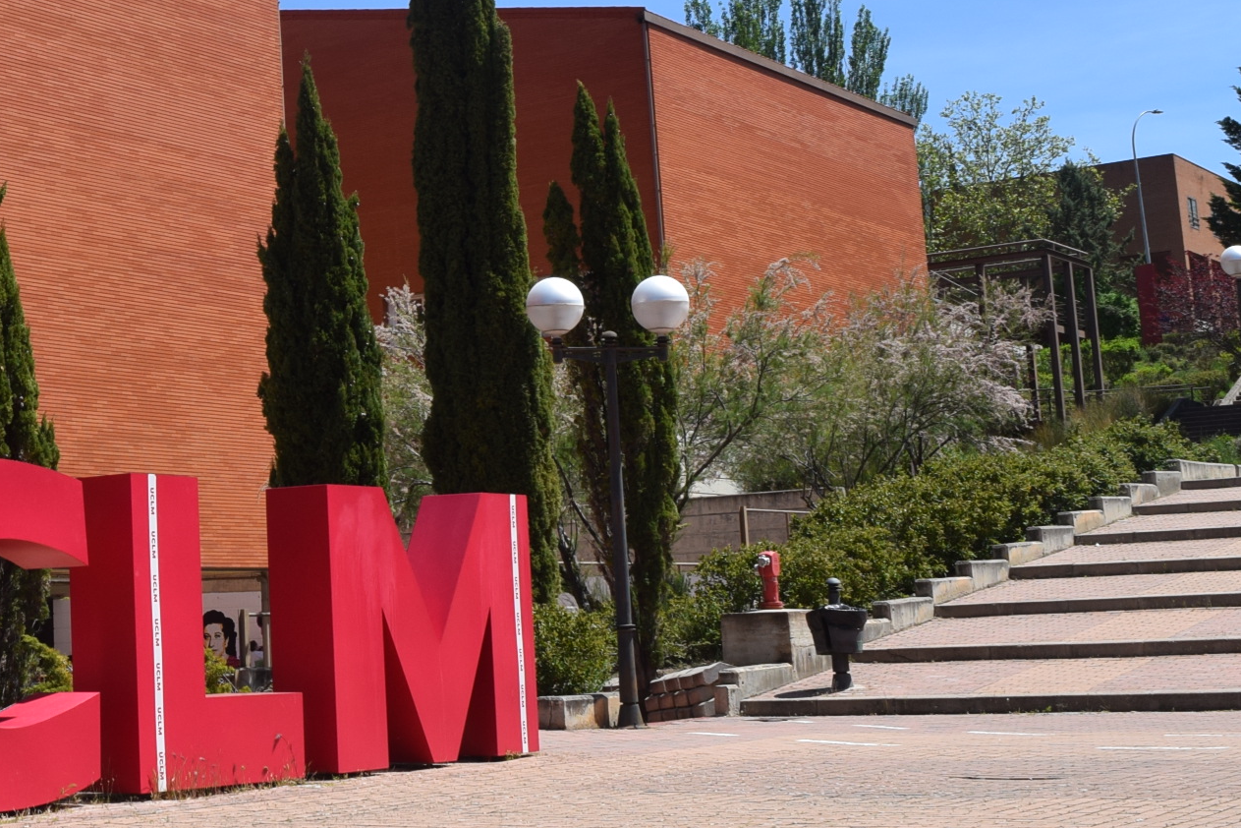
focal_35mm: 64
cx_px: -5
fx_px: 2206
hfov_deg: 29.3
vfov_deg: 21.1
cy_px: 206
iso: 200
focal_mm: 18
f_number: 10
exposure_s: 1/400
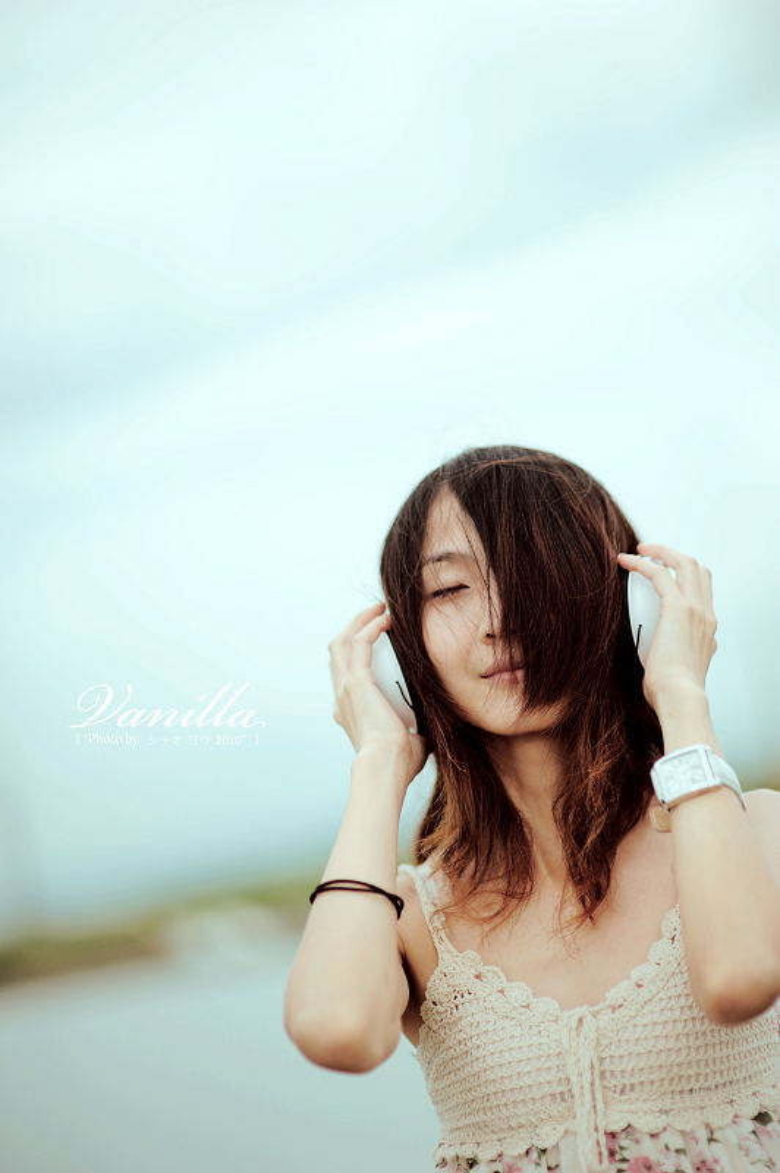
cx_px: 390
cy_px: 586
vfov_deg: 23.9
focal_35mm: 85
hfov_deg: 16.0
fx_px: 2767
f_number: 1.4
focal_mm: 85
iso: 200
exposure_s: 1/640
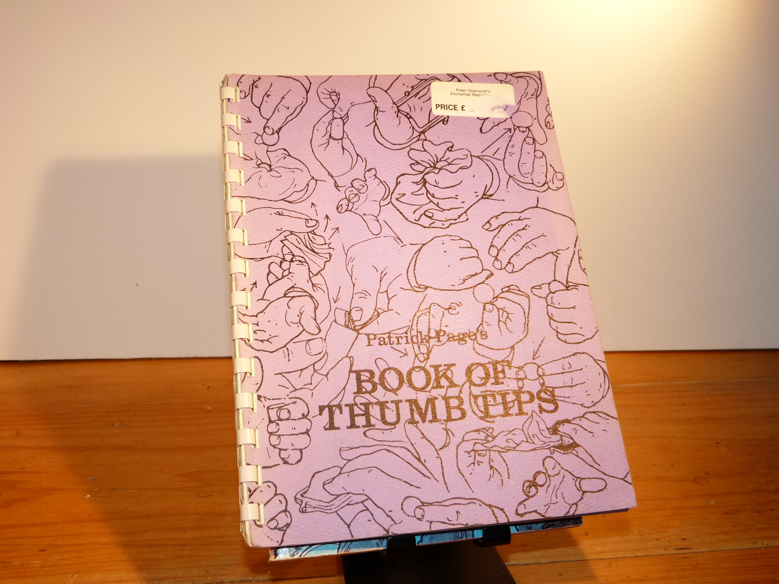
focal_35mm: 38
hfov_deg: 49.0
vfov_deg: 37.7
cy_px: 292
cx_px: 390
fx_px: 855
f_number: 3.1
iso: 100
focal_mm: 6.7
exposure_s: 1/80
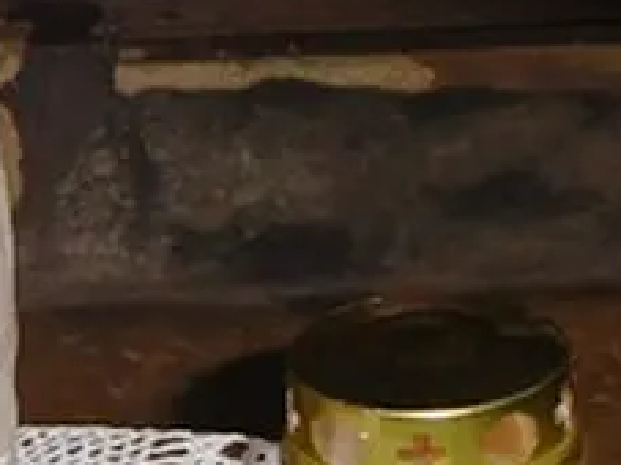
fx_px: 2367
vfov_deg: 11.2
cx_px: 52
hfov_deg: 14.8
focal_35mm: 132
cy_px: 175
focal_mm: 4.5
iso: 200
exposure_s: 1/30
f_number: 3.4
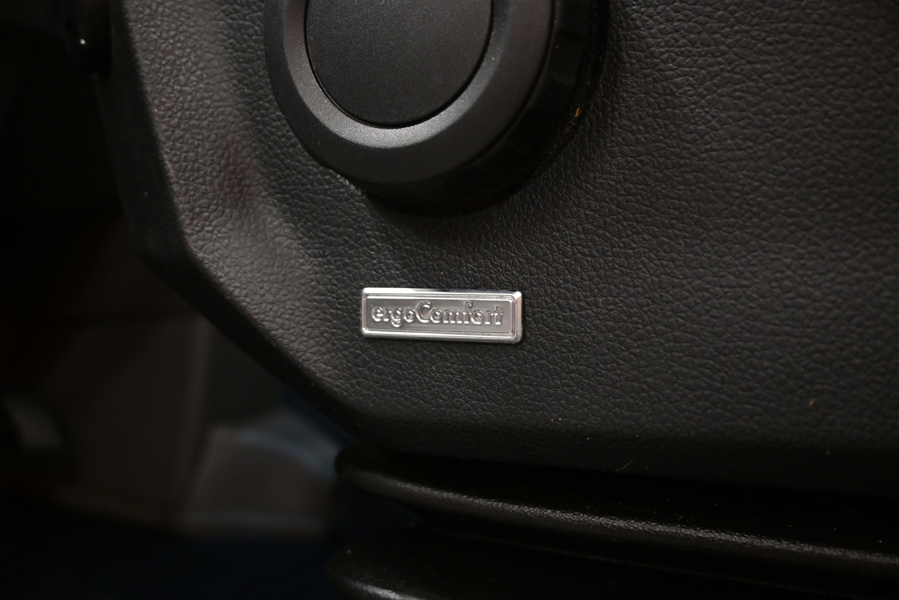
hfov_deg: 49.6
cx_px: 450
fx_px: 974
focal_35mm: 39
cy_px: 300
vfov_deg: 34.2
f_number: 4.5
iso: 1600
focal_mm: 26
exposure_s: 1/40
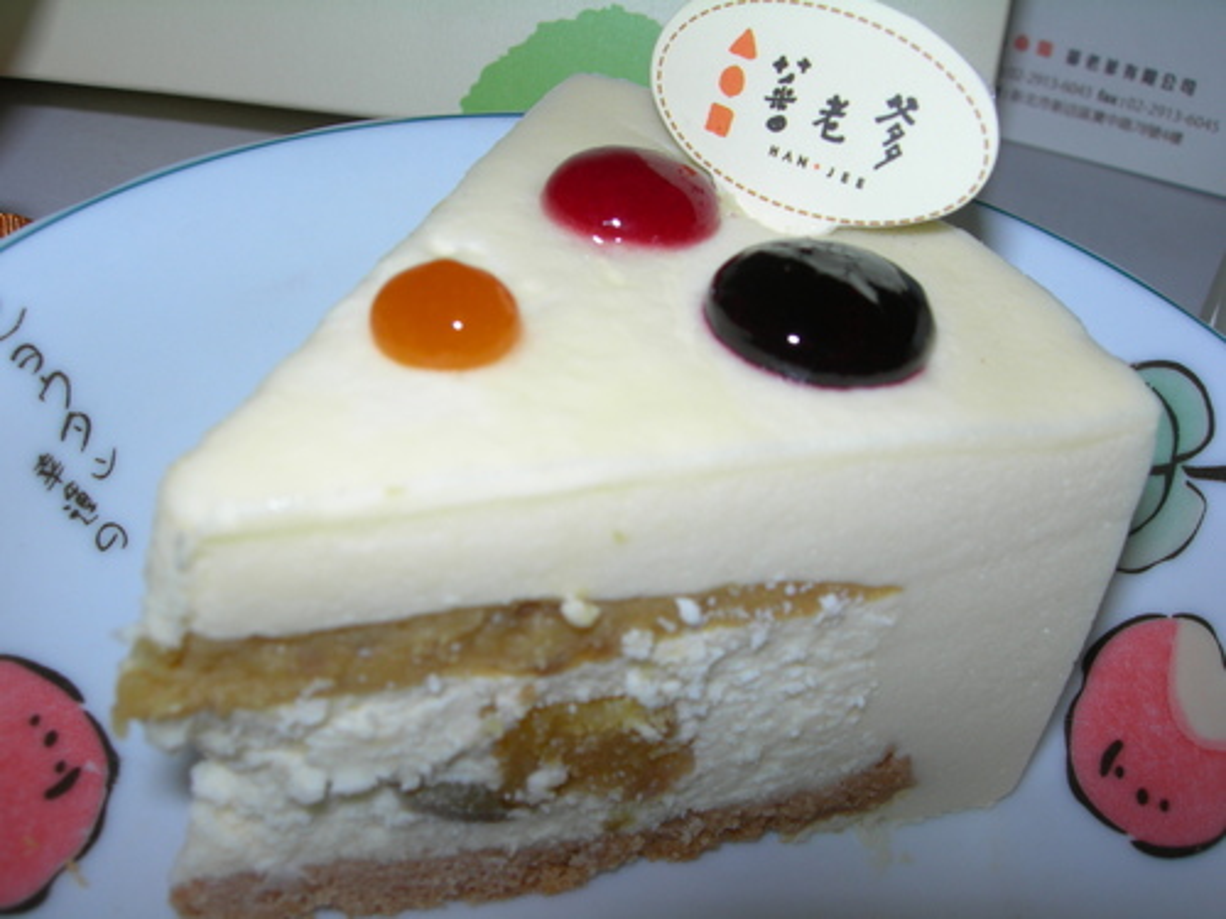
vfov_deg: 37.7
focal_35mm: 38
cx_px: 613
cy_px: 460
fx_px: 1346
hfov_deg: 49.0
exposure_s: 1/60.1
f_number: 4.8
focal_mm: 7.8
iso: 50
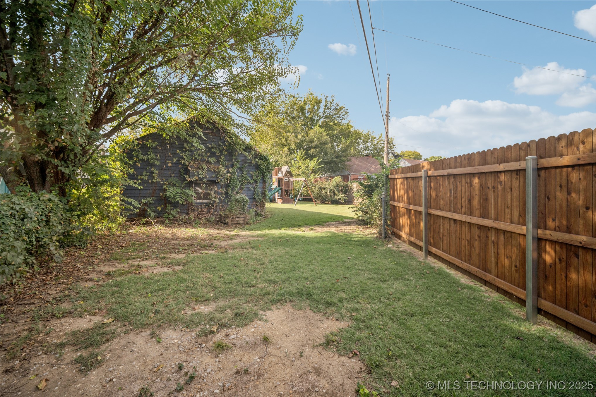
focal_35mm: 14
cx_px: 298
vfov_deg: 81.2
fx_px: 232
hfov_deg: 104.3
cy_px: 198
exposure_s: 1/320
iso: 640
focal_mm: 14
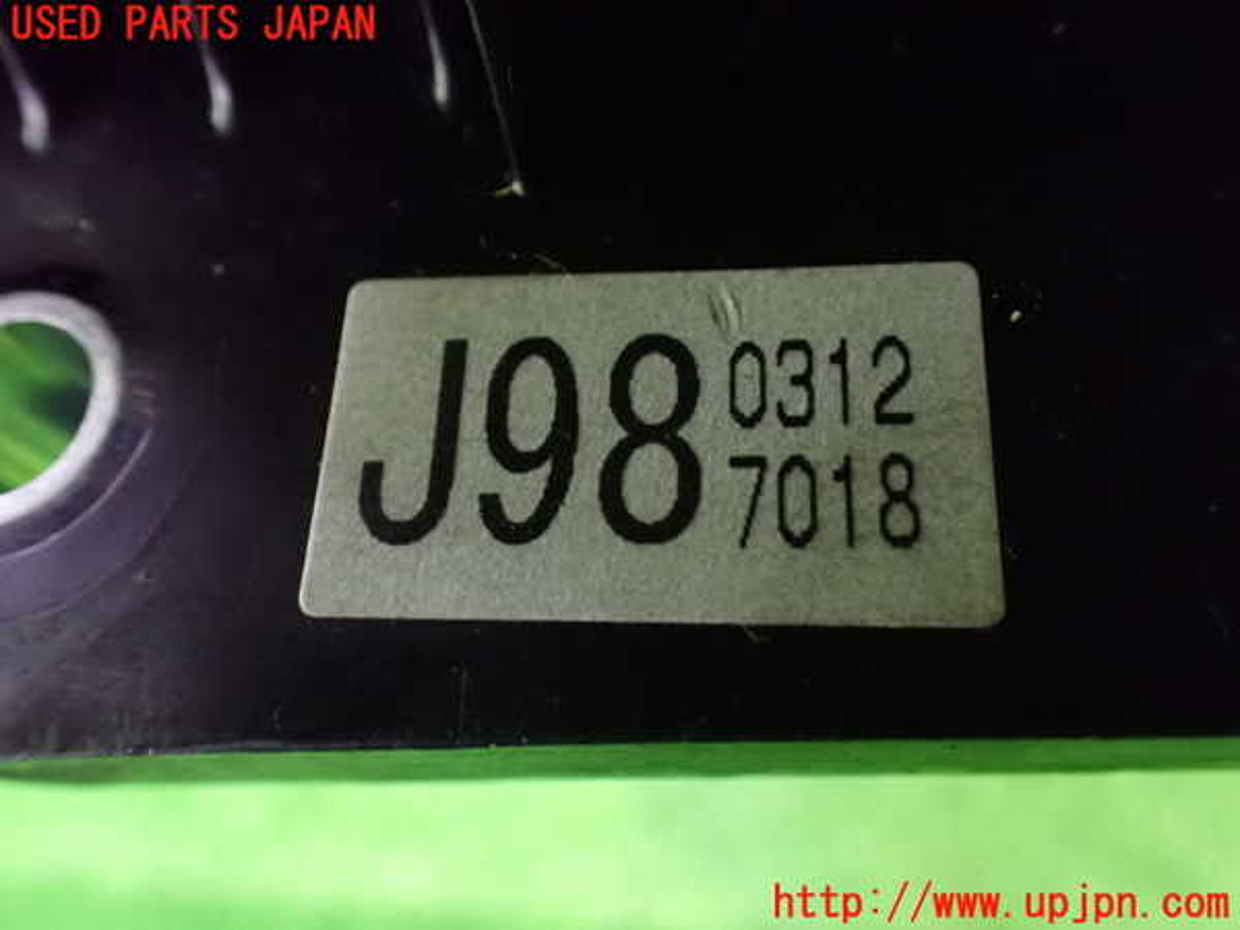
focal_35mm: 30
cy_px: 465
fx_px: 1075
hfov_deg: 60.0
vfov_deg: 46.8
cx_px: 620
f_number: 2.3
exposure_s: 1/25
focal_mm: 5.4
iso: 1600
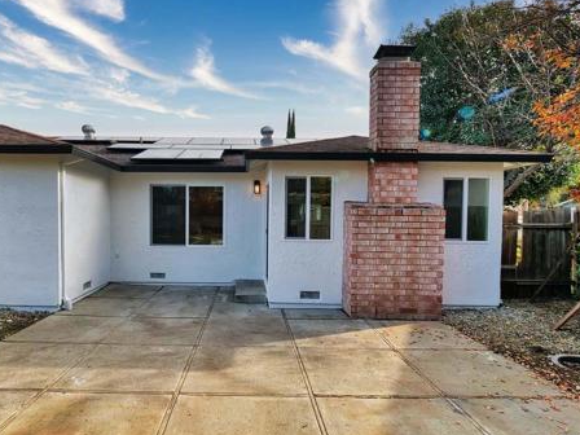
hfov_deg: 81.4
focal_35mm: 20
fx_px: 335
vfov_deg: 65.9
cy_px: 233
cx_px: 255
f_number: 4
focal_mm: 7
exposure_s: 1/320
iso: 125
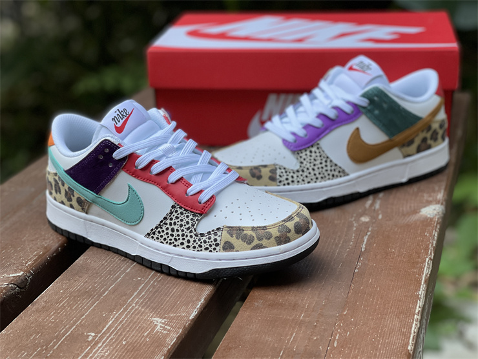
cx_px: 239
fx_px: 884
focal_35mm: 64
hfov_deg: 30.3
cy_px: 180
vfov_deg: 22.9
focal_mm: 7.5
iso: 80
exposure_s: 1/121
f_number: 2.2
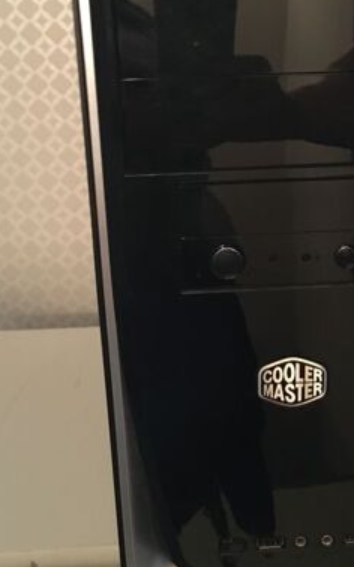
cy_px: 196
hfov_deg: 24.5
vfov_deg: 38.5
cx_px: 280
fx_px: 803
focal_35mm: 52
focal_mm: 4.15
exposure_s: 1/17
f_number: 2.2
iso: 640
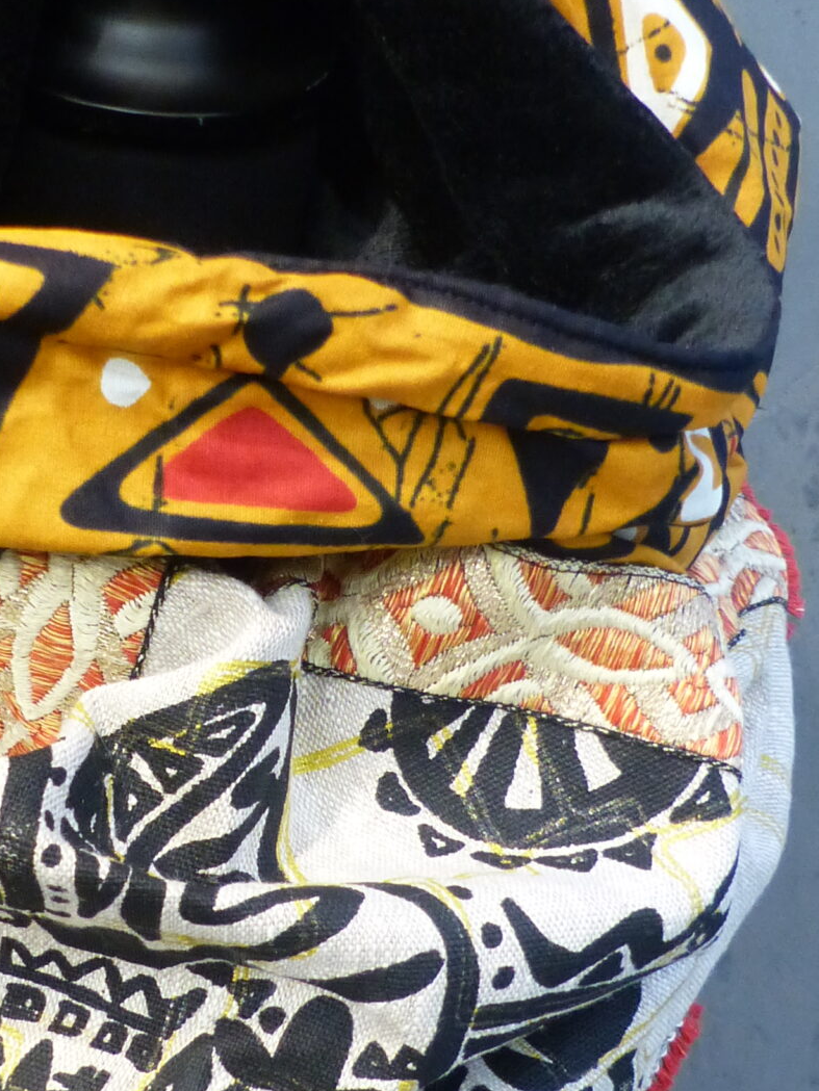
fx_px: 1924
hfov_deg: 23.4
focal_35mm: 61
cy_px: 643
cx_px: 95
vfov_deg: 31.6
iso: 400
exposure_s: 1/10
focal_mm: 4.5
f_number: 2.8
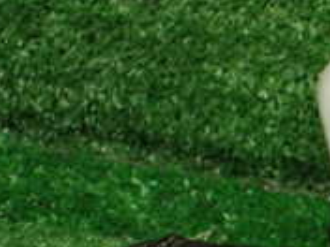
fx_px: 1430
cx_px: 542
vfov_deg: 9.8
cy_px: 225
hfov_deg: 12.3
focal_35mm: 150
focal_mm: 7.84
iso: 800
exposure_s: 1/125
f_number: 2.9
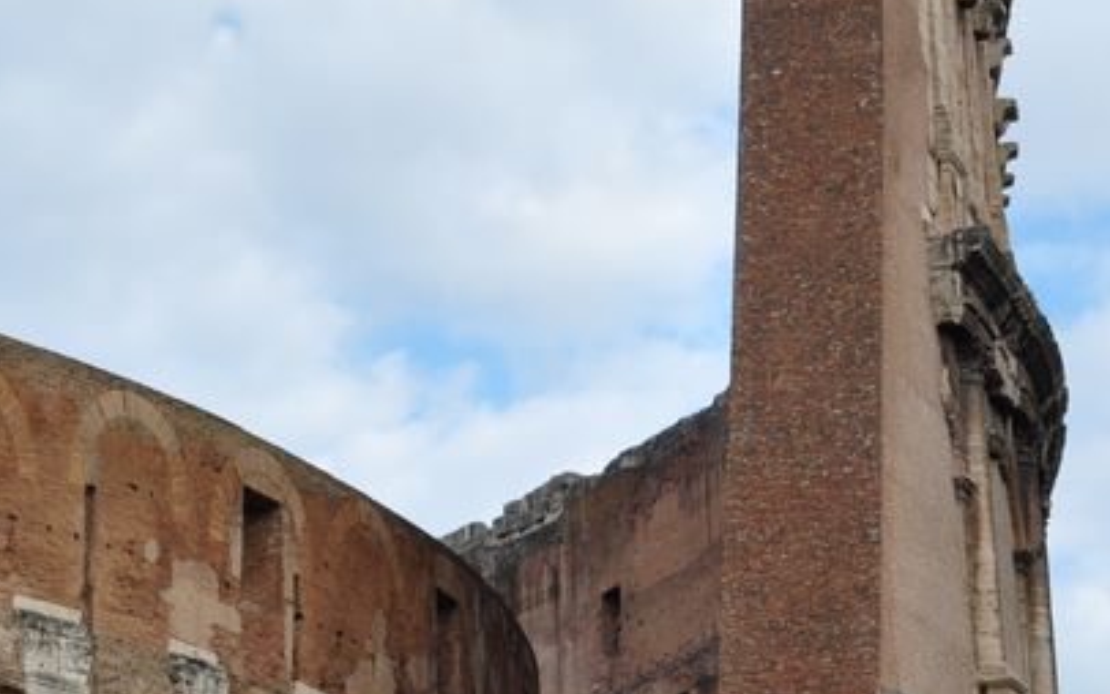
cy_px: 380
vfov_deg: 13.6
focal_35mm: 96
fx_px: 2913
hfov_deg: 20.8
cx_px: -22
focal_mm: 25
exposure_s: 1/200
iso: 200
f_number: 10
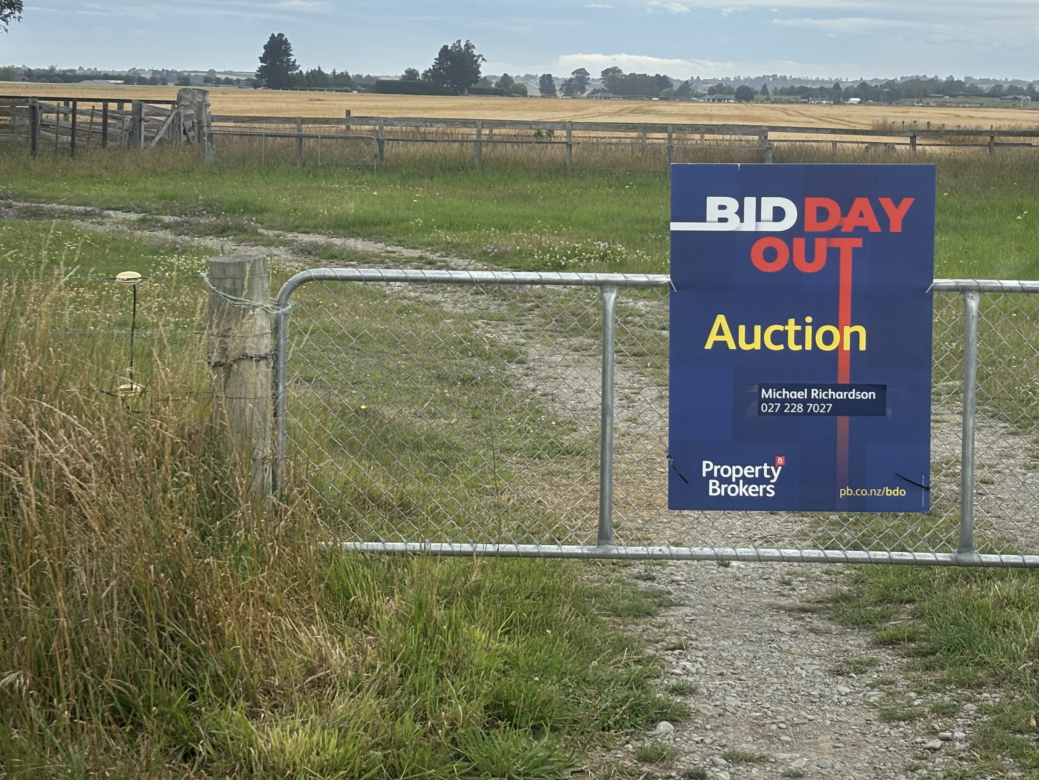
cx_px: 618
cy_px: 236
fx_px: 2221
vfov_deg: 19.8
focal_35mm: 74
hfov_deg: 26.3
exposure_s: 1/2151
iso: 40
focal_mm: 5.96
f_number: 1.6
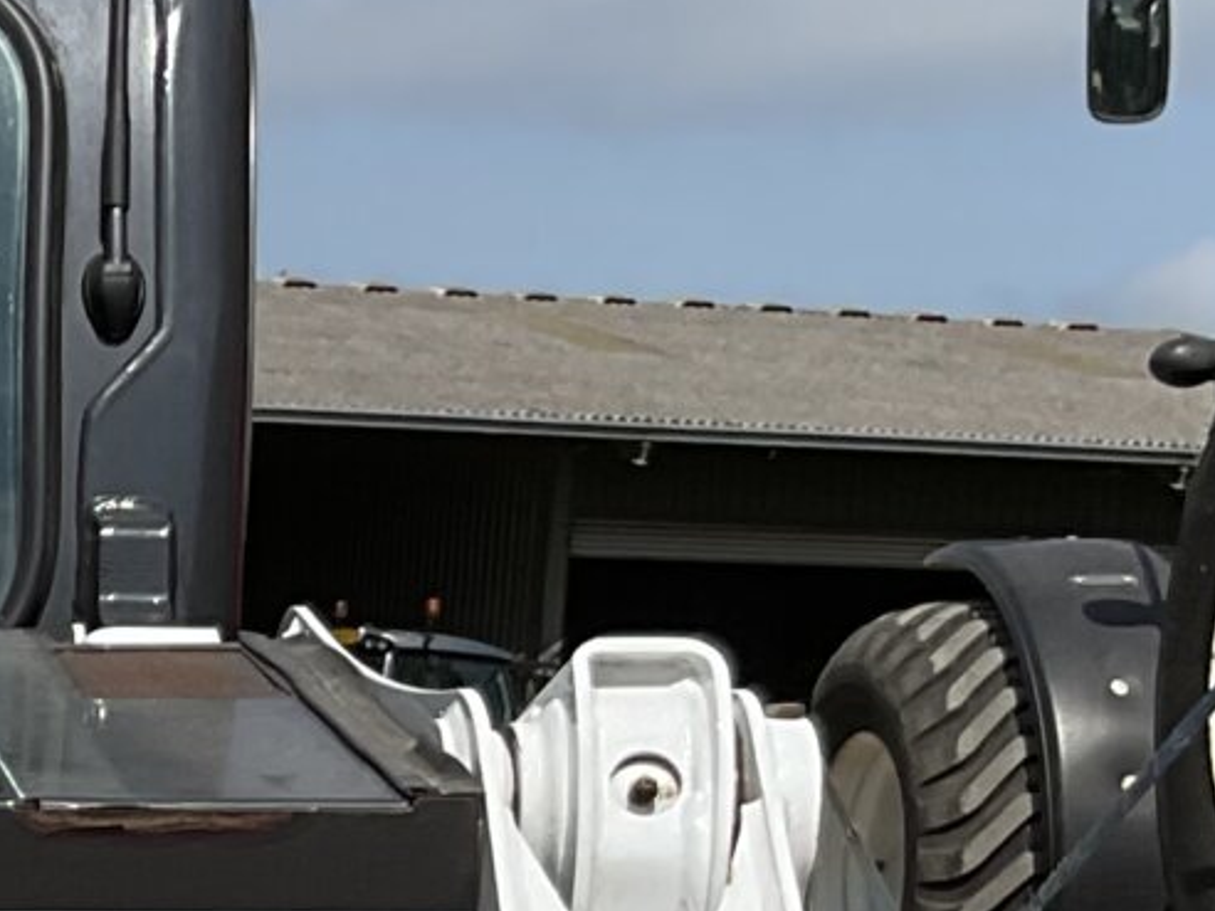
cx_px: -736
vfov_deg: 9.3
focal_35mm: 151
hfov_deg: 12.3
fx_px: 5300
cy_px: 1726
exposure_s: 1/2801
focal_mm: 3
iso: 16
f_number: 1.8
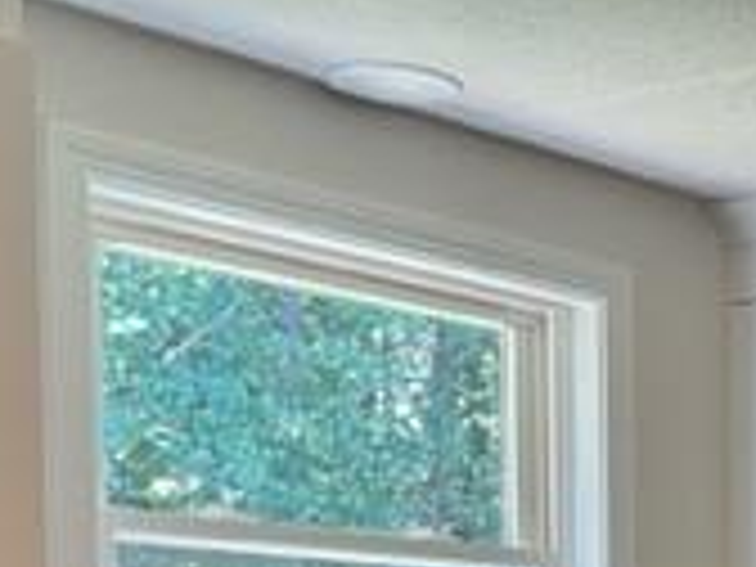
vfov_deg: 13.8
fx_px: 2162
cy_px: 922
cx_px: 1004
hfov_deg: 18.4
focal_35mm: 99
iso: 100
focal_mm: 4.2
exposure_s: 1/60
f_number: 1.6
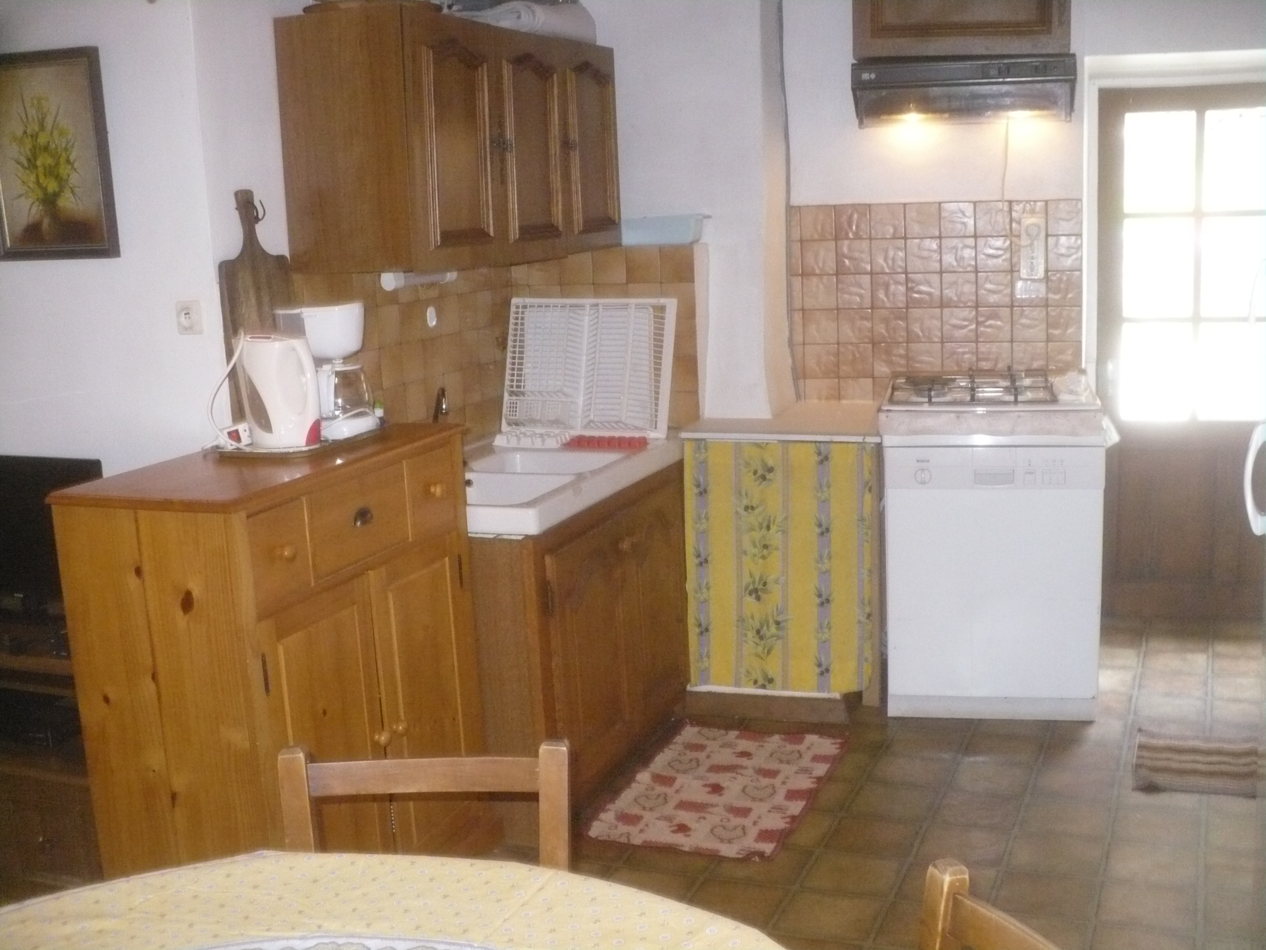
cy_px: 475
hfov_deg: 50.1
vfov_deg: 38.7
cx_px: 633
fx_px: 1353
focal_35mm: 37
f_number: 2.8
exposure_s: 1/30
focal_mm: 6.1
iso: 400
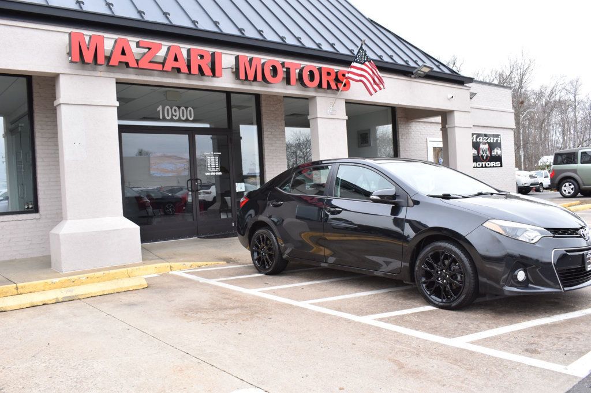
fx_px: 517
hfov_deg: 59.5
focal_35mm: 32
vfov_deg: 41.7
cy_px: 196
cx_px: 296
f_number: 8
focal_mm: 21
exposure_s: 1/125
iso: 400
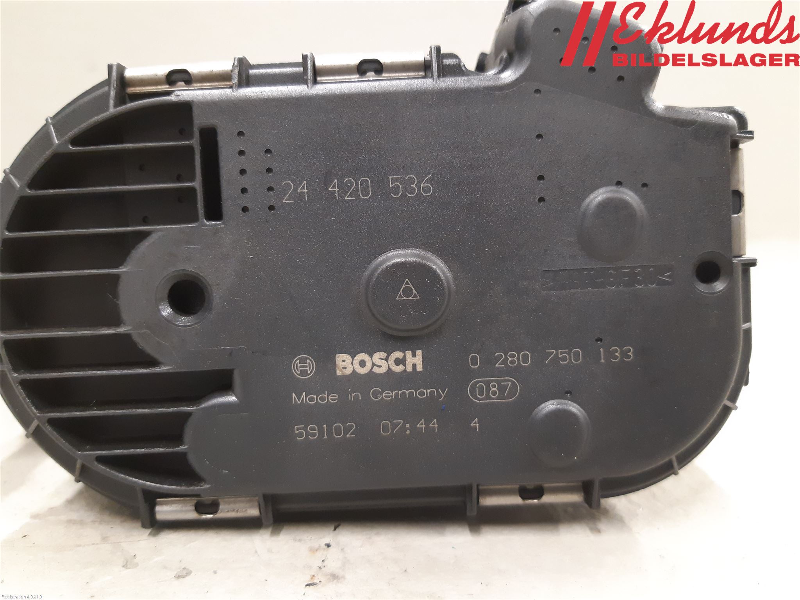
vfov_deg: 53.1
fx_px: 601
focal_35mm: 26
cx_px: 400
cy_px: 300
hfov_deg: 67.3
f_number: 1.7
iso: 250
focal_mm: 3.93
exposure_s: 1/25
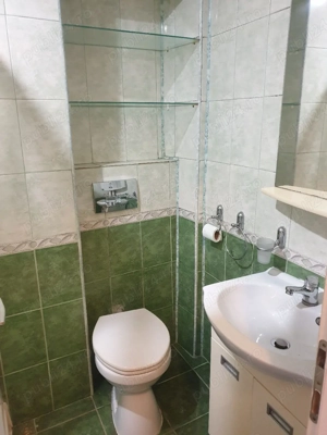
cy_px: 218
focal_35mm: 26
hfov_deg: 53.1
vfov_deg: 67.3
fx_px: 327
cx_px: 164
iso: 400
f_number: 1.5
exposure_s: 1/50
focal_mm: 4.3
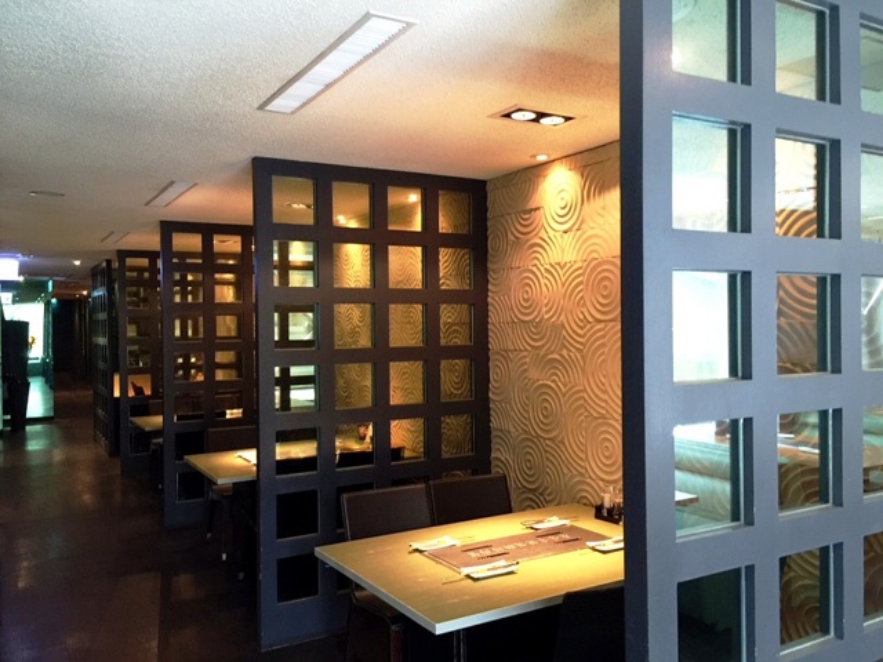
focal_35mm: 29
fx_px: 740
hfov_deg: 61.7
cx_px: 442
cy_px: 331
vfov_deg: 48.2
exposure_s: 1/10
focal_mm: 4.15
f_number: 2.2
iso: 125
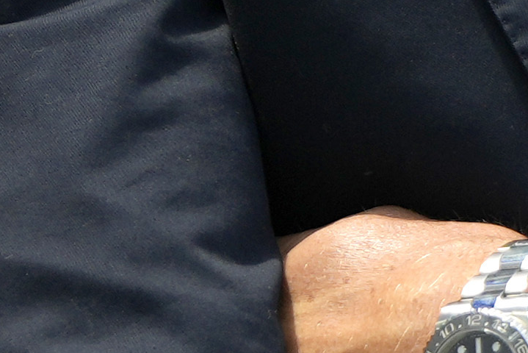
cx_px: 1423
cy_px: -628
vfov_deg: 0.8
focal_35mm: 1741
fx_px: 25544
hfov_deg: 1.2
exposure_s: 1/1000
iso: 200
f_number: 2.8
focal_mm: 151
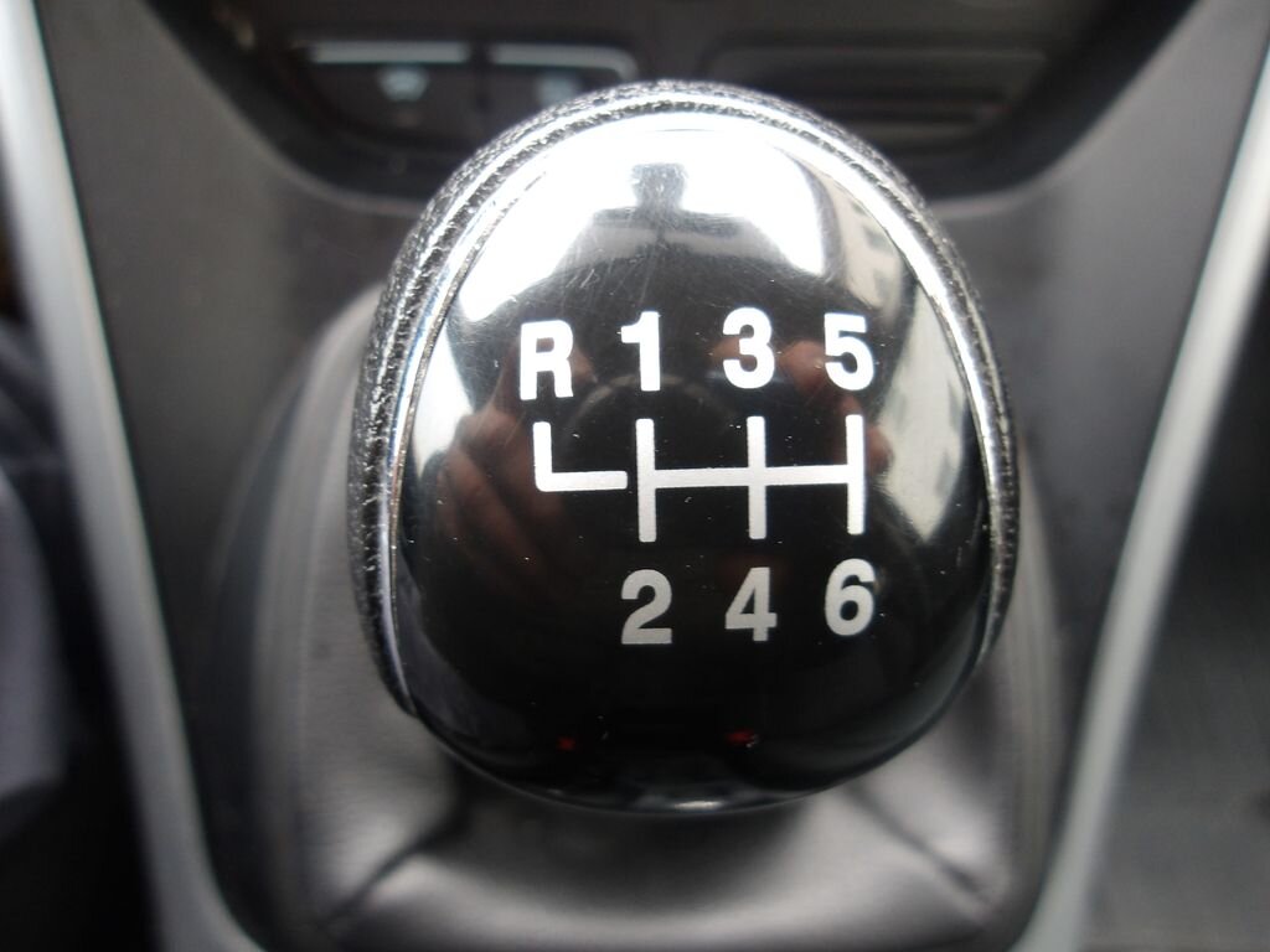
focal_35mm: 27
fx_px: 991
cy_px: 476
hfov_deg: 65.3
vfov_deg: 51.4
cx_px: 635
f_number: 3
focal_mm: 4.9
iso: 200
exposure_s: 1/25
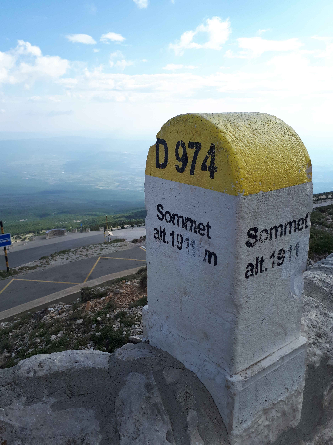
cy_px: 222
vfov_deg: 65.3
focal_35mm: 27
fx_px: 346
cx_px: 166
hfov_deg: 51.4
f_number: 1.9
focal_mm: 3.6
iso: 40
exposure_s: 1/1131
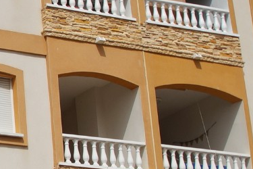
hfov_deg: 15.0
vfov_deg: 11.2
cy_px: 127
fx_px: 860
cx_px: -169
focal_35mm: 122
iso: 100
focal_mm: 17
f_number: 8
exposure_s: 1/500
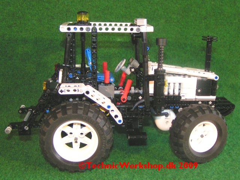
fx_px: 263
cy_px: 90
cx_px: 120
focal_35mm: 38
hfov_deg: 49.0
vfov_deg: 37.7
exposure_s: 1/40
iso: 200
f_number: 2.8
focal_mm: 5.8
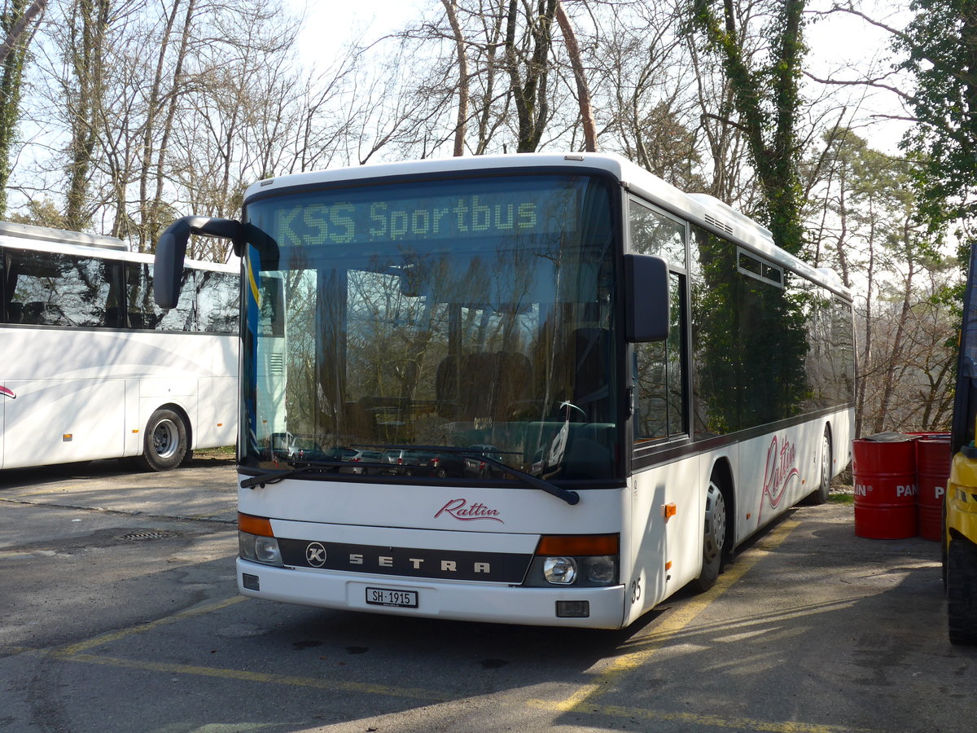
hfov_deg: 45.8
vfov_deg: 35.1
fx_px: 1157
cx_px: 488
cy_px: 366
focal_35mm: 41
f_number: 2.8
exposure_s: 1/500
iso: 80
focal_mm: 8.4
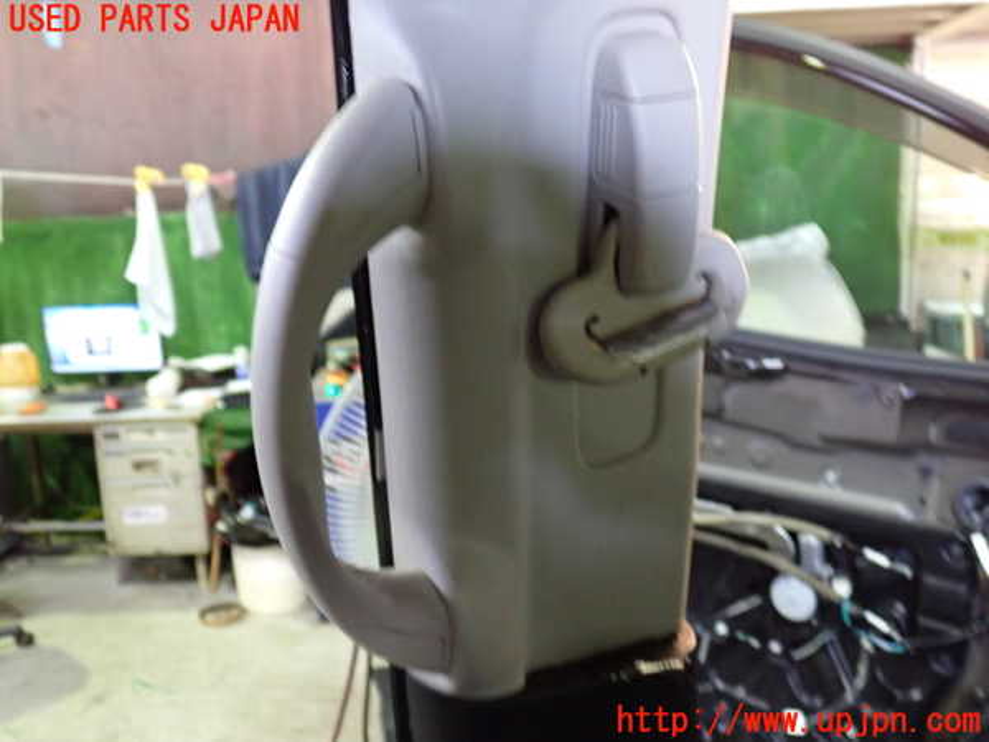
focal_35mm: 30
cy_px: 371
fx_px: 857
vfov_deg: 46.8
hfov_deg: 60.0
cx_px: 494
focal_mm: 5.4
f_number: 2.3
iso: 800
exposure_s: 1/30
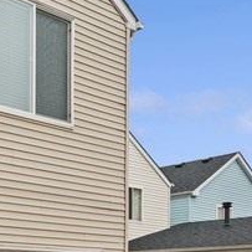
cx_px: -42
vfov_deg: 26.9
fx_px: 527
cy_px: 109
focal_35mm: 64
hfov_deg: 24.6
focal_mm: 17
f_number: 8
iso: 200
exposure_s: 1/250
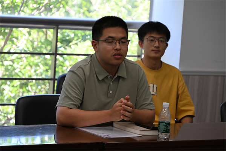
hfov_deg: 15.2
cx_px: 113
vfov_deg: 10.2
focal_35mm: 135
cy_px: 76
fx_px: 847
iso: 900
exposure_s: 1/125
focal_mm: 135
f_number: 6.3
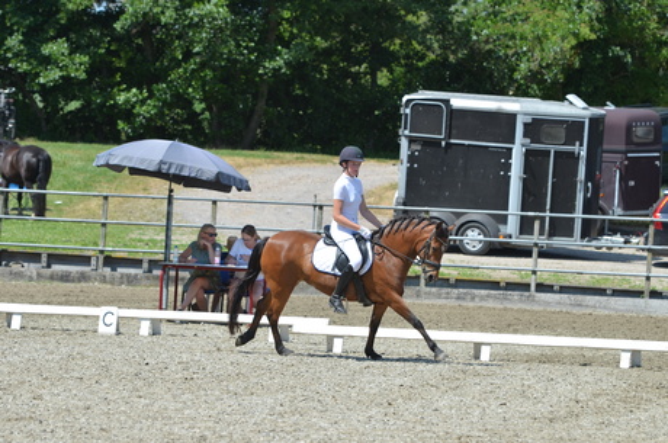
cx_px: 334
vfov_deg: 7.0
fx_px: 3612
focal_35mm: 195
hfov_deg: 10.6
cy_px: 222
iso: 100
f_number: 5
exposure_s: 1/640
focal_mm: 130
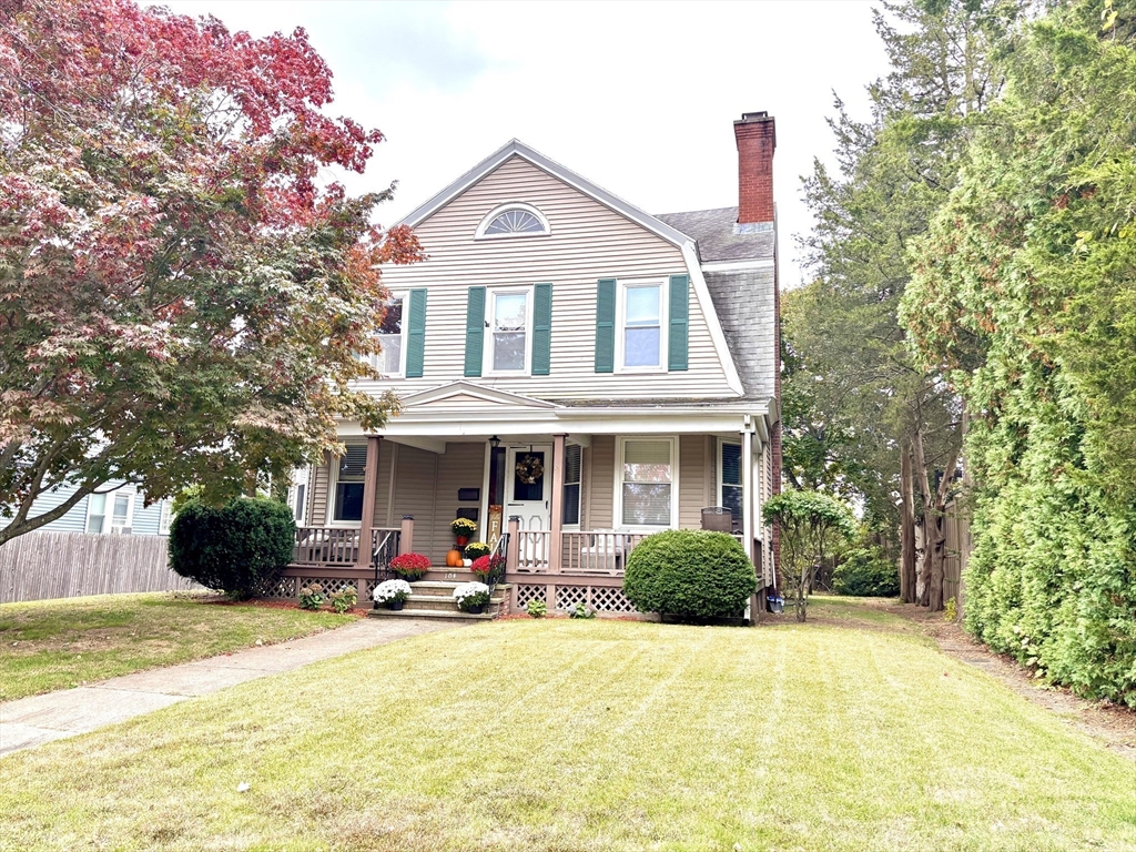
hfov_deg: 67.3
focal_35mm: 26
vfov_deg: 53.1
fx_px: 853
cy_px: 426
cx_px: 568
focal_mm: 5.96
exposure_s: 1/121
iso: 100
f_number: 1.6
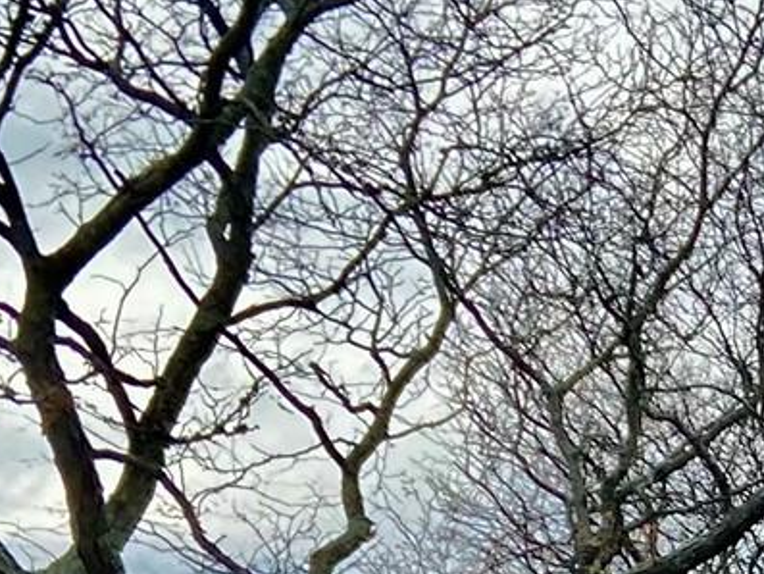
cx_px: 1016
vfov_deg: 10.1
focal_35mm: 134
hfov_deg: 14.1
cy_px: 1198
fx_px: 2958
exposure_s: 1/1927
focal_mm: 4.25
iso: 32
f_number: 1.8
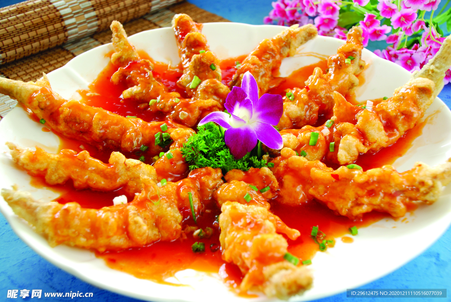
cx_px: 226
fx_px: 583
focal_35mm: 46
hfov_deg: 42.3
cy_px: 151
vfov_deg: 29.0
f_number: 5
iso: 125
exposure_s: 1/1.6
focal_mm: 31
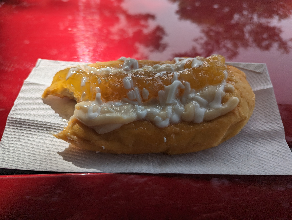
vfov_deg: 56.9
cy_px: 110
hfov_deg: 71.5
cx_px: 146
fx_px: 203
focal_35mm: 24
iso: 45
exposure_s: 1/2410
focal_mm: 6.81
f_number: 1.85
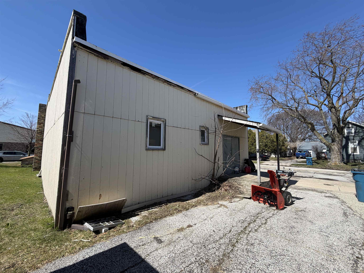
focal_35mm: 14
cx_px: 182
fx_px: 147
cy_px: 136
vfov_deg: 85.7
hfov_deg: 102.1
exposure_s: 1/770
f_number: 2.2
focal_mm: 2.22
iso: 25
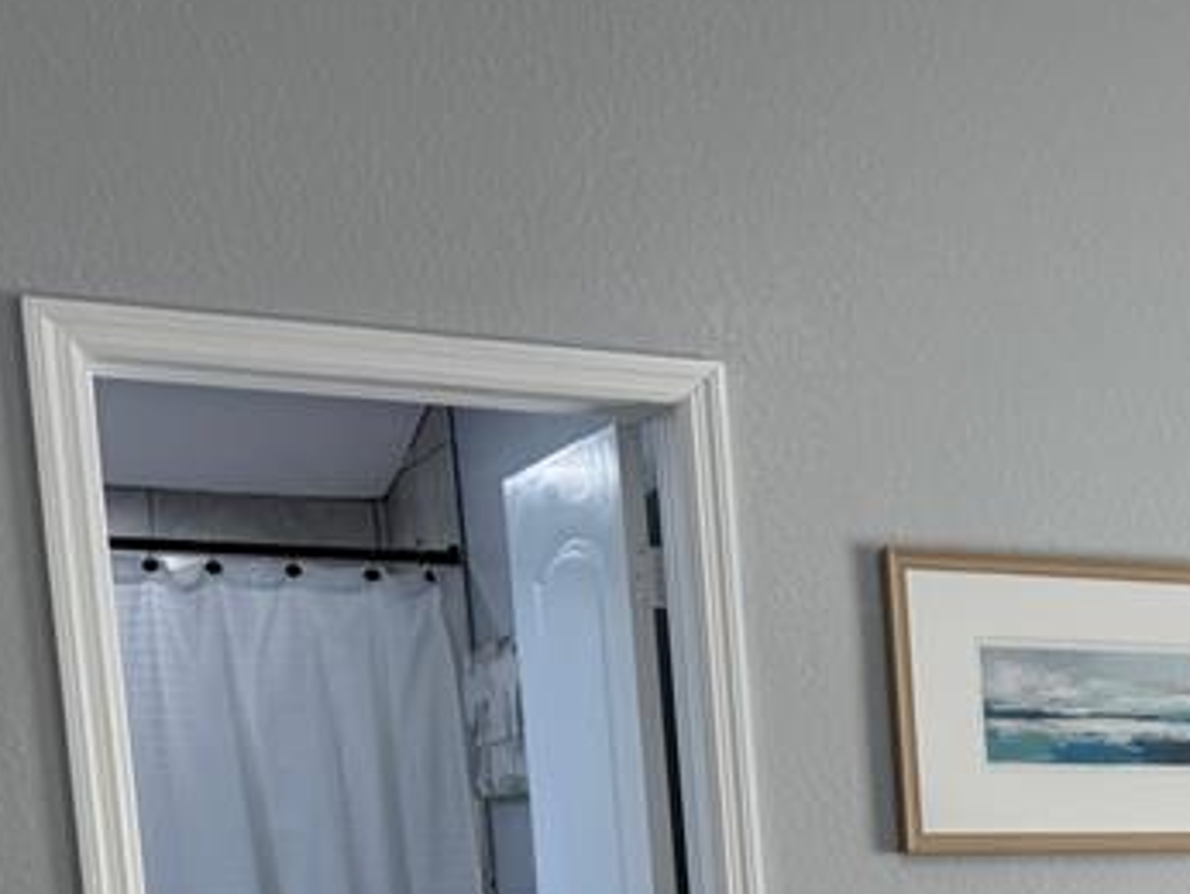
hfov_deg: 23.2
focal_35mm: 71
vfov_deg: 19.2
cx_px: 1682
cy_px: 1159
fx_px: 2442
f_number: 1.78
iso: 80
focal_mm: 6.76
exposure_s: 1/120
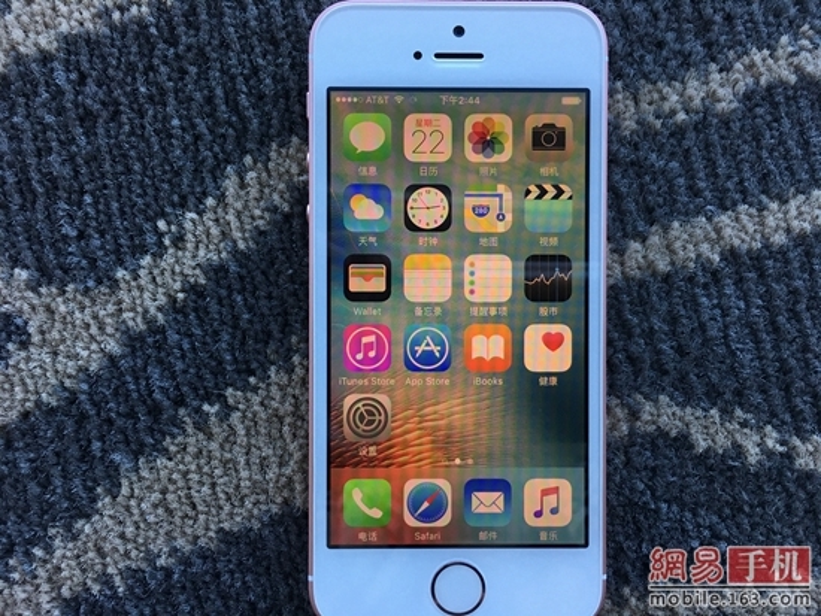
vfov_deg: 48.3
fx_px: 688
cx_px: 410
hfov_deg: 61.6
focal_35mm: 29
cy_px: 308
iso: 32
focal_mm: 4.15
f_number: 2.2
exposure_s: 1/40
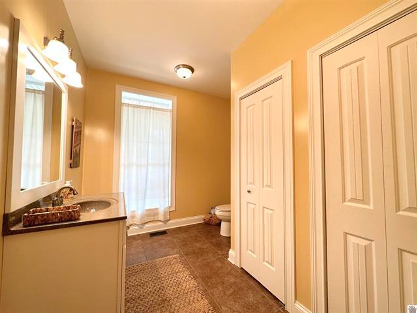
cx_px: 208
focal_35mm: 14
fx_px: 169
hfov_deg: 102.1
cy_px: 156
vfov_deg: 85.7
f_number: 2.2
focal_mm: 2.22
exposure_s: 1/120
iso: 64
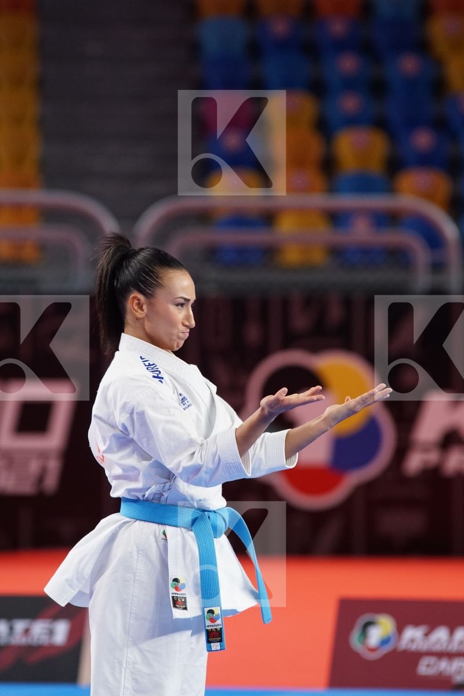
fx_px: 5800
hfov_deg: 4.6
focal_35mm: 300
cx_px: 232
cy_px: 348
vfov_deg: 6.9
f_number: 3.2
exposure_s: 1/400
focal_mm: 200
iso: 1000
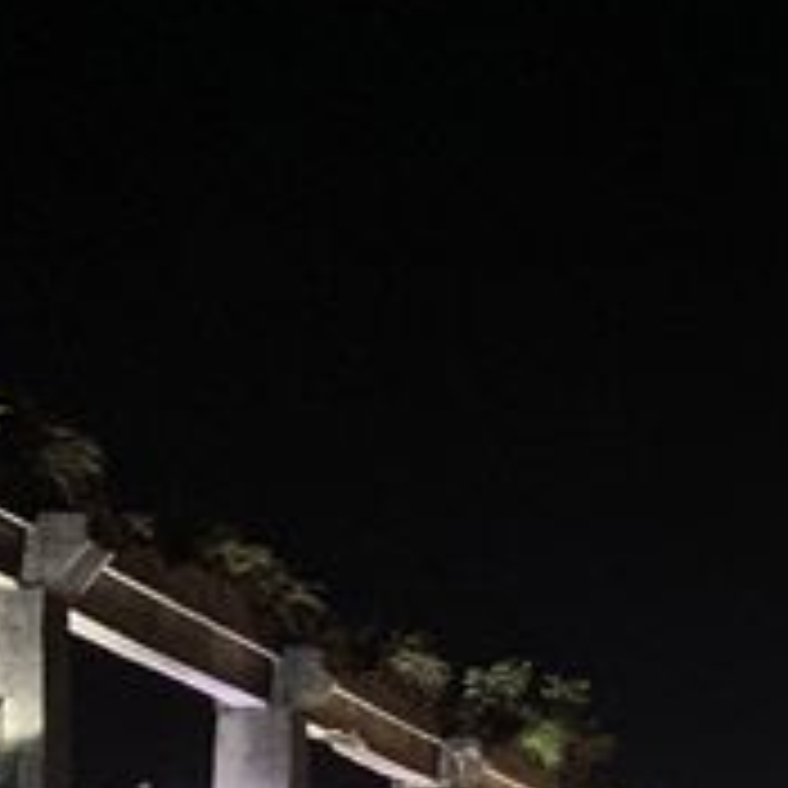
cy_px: 1076
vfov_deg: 15.6
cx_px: 1526
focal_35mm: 105
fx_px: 2704
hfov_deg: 14.2
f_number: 1.8
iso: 500
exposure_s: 1/30
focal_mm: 4.25
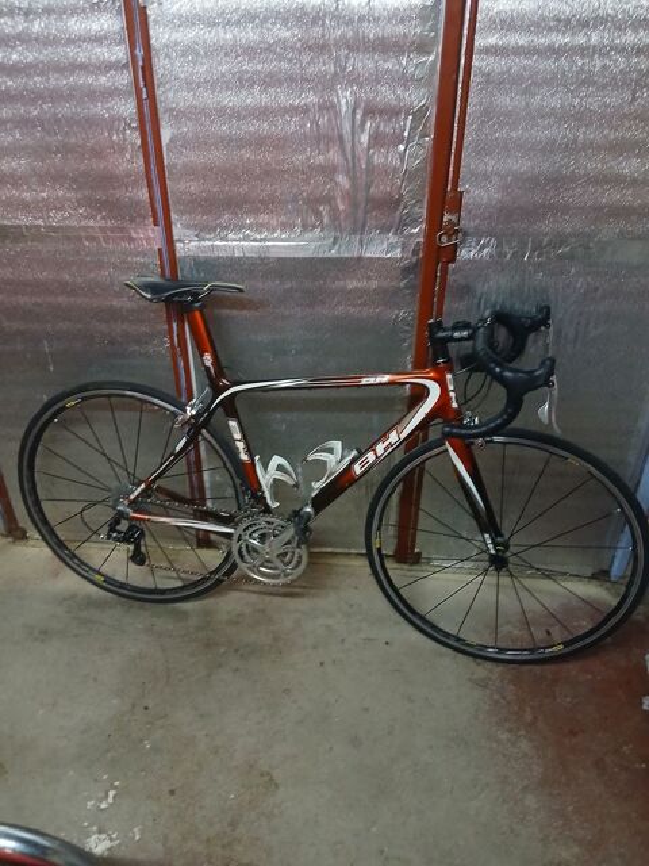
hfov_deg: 53.1
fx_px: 650
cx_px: 324
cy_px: 433
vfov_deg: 67.3
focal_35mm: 26
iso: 800
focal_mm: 3.98
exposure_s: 1/20
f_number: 1.8
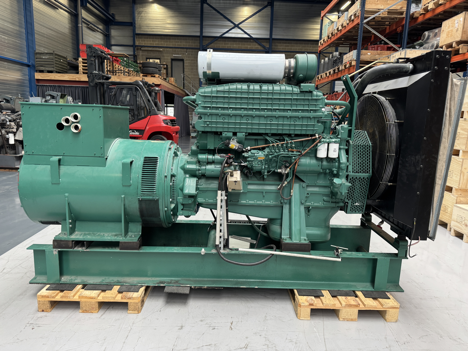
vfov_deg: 56.8
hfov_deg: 71.6
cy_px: 176
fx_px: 324
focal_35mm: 24
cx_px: 234
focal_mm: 6.76
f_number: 1.78
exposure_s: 1/63
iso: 200
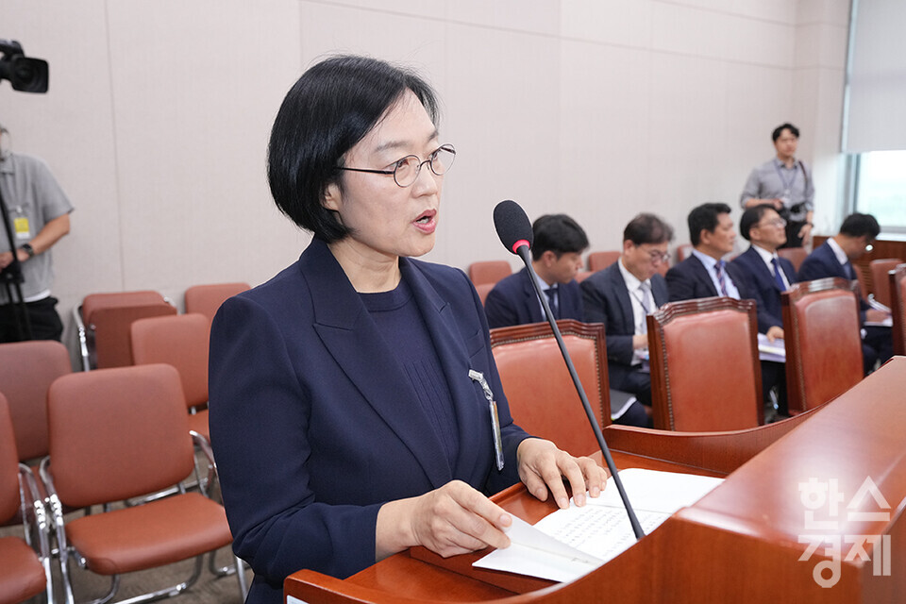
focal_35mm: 35
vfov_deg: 37.9
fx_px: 881
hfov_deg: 54.4
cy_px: 302
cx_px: 453
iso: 2500
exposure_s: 1/125
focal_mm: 35
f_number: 5
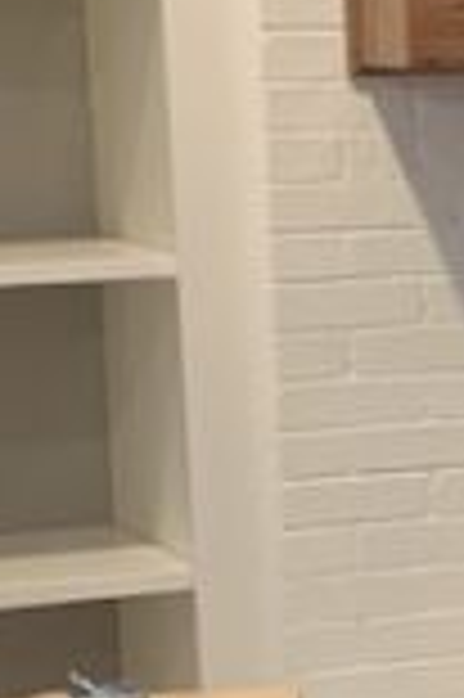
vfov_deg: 11.5
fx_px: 3468
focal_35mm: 179
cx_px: 1221
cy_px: 504
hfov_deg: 7.1
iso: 320
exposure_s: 1/40
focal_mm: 4.25
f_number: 1.8
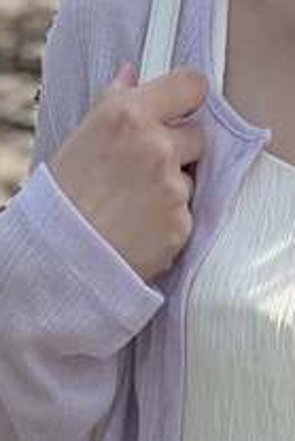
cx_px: 399
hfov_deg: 10.3
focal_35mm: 130
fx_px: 1595
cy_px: 850
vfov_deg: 13.7
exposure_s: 1/3623
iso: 50
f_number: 1.6
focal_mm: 5.96
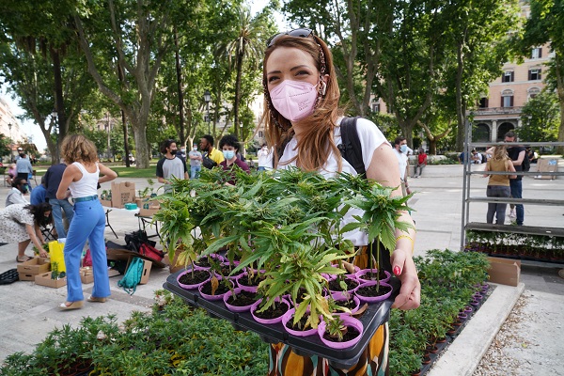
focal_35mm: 24
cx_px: 282
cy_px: 188
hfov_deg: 73.7
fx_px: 376
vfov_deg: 53.1
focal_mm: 24
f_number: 9
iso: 800
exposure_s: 1/250
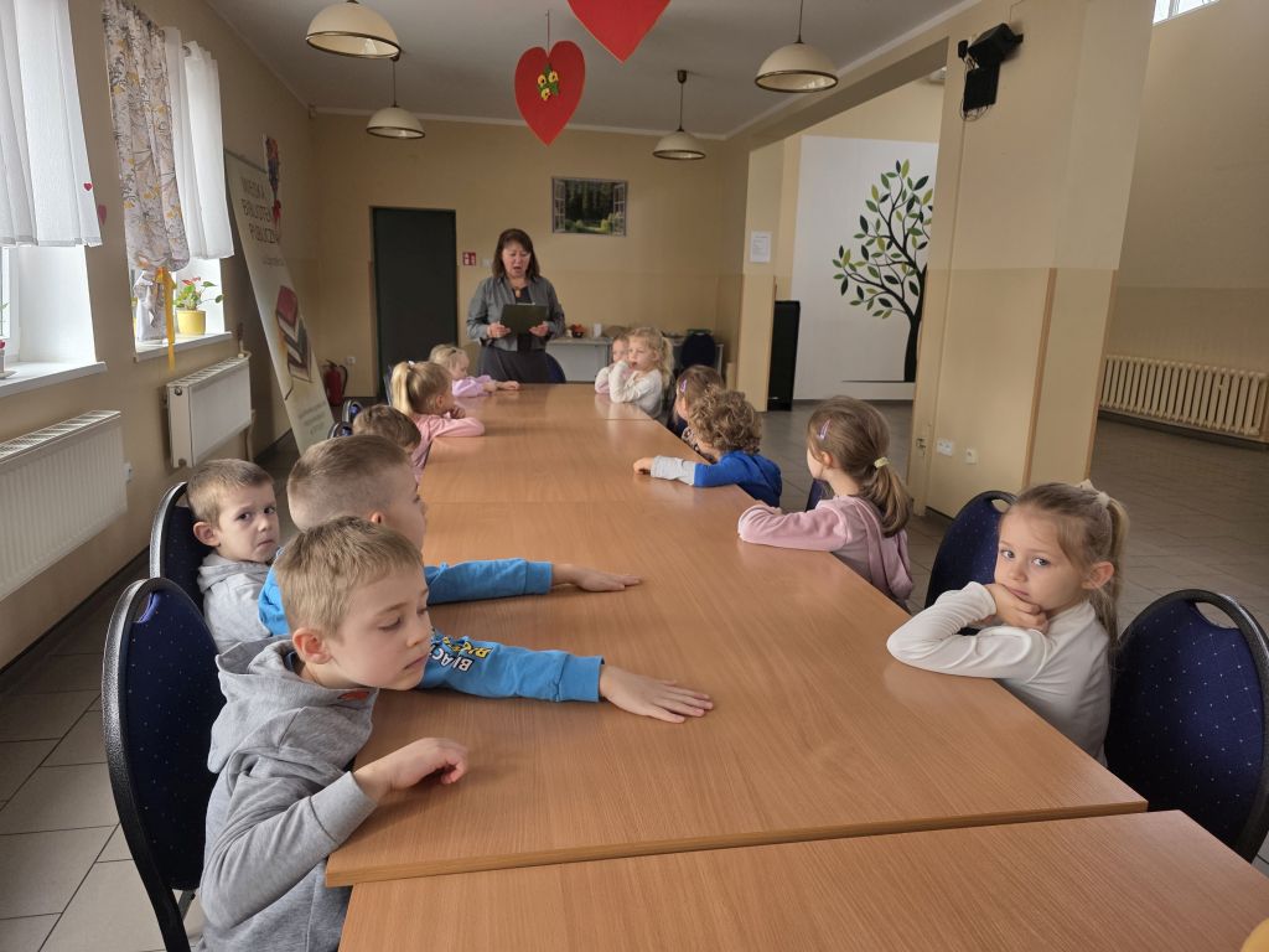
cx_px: 634
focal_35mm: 23
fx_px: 843
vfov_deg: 58.9
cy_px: 476
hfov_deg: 73.9
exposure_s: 1/180
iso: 125
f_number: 1.7
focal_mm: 6.3
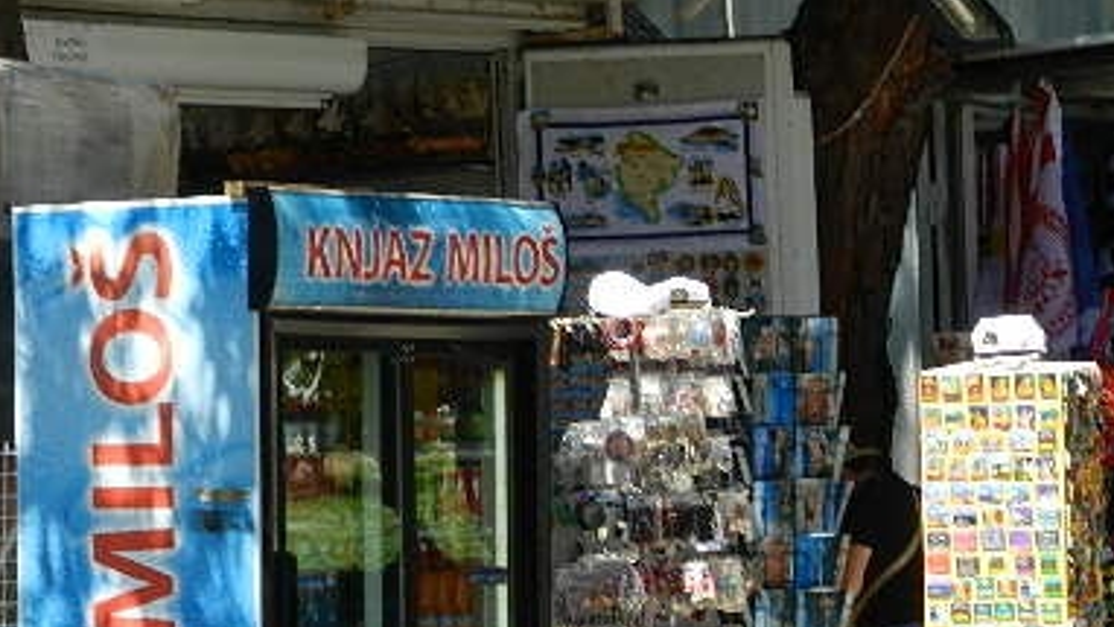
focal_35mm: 166
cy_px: 551
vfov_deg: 7.3
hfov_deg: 13.0
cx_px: 671
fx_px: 4904
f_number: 4.9
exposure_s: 1/250
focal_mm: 16.3
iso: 180
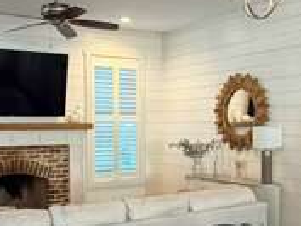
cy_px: 151
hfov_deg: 35.5
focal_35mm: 54
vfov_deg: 26.9
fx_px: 470
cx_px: 145
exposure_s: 1/60
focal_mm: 2.22
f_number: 2.2
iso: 320
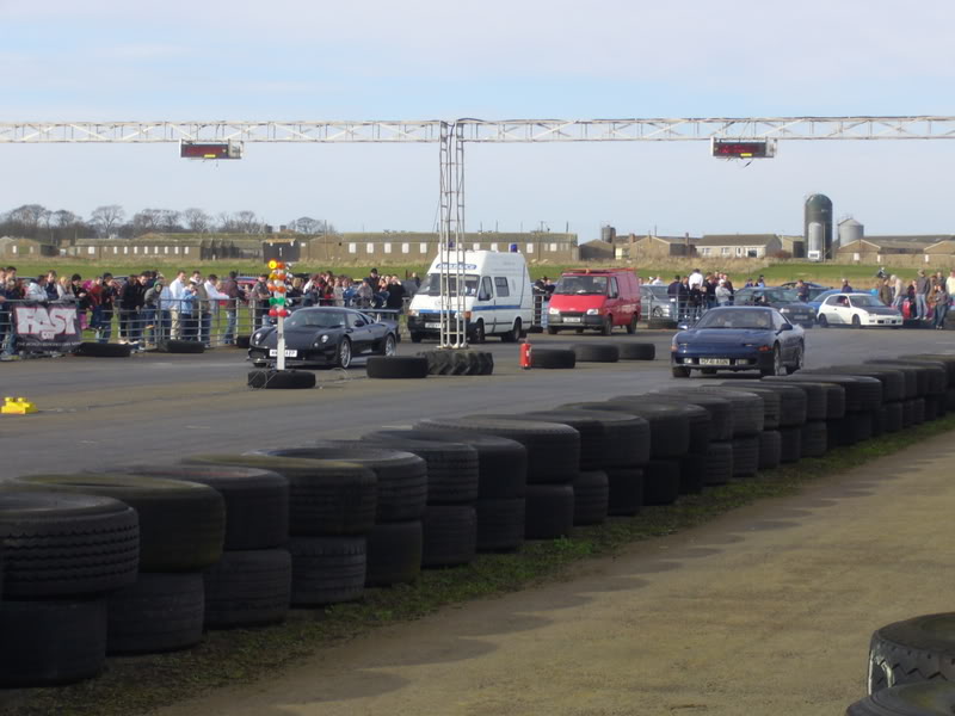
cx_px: 478
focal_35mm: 105
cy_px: 358
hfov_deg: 18.7
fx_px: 2897
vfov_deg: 14.1
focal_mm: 17.4
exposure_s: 1/200
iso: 80
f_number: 5
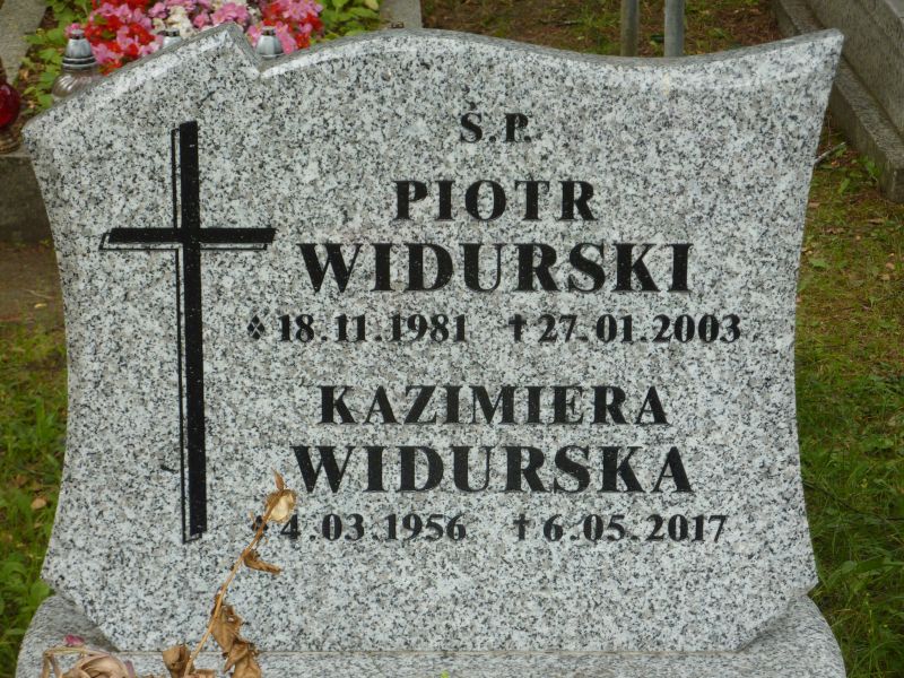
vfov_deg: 14.2
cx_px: 452
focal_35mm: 104
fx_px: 2716
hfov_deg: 18.9
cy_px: 339
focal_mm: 17
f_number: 4.3
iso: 80
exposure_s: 1/100
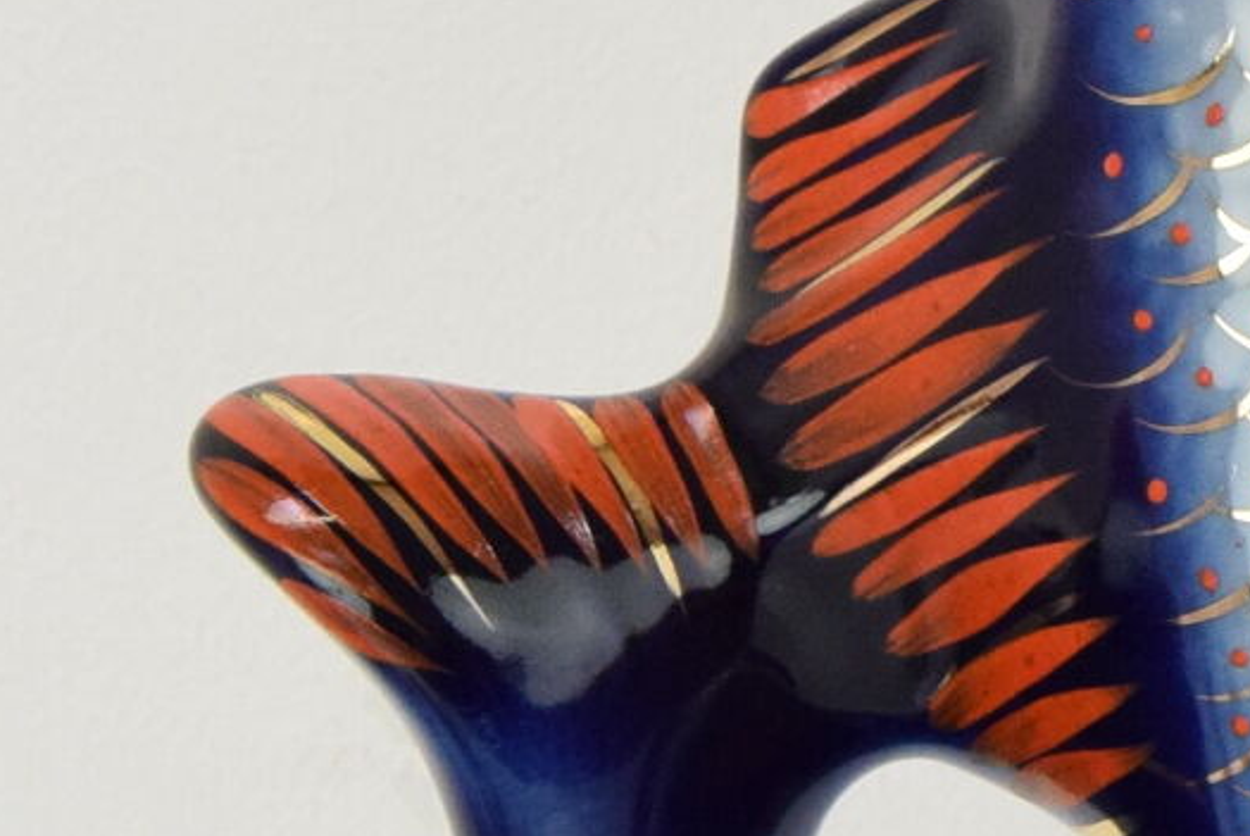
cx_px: 1376
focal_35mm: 171
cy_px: 233
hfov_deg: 11.8
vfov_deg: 8.0
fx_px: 5942
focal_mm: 20
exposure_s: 1/250
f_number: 8
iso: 1600
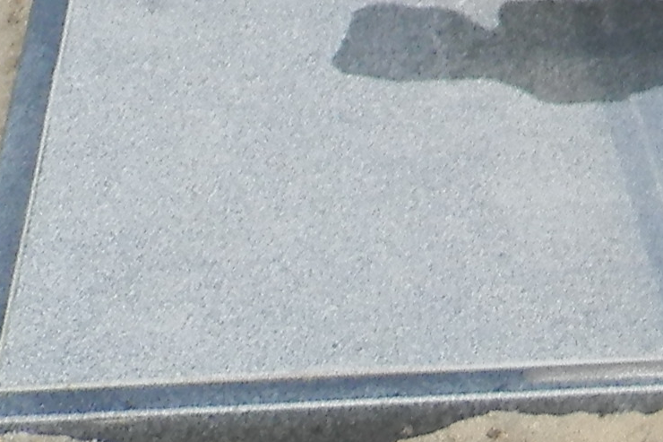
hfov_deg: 11.9
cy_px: -775
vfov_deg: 7.6
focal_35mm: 162
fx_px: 2983
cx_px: 1105
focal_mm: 4.5
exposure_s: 1/640
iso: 80
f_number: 3.1
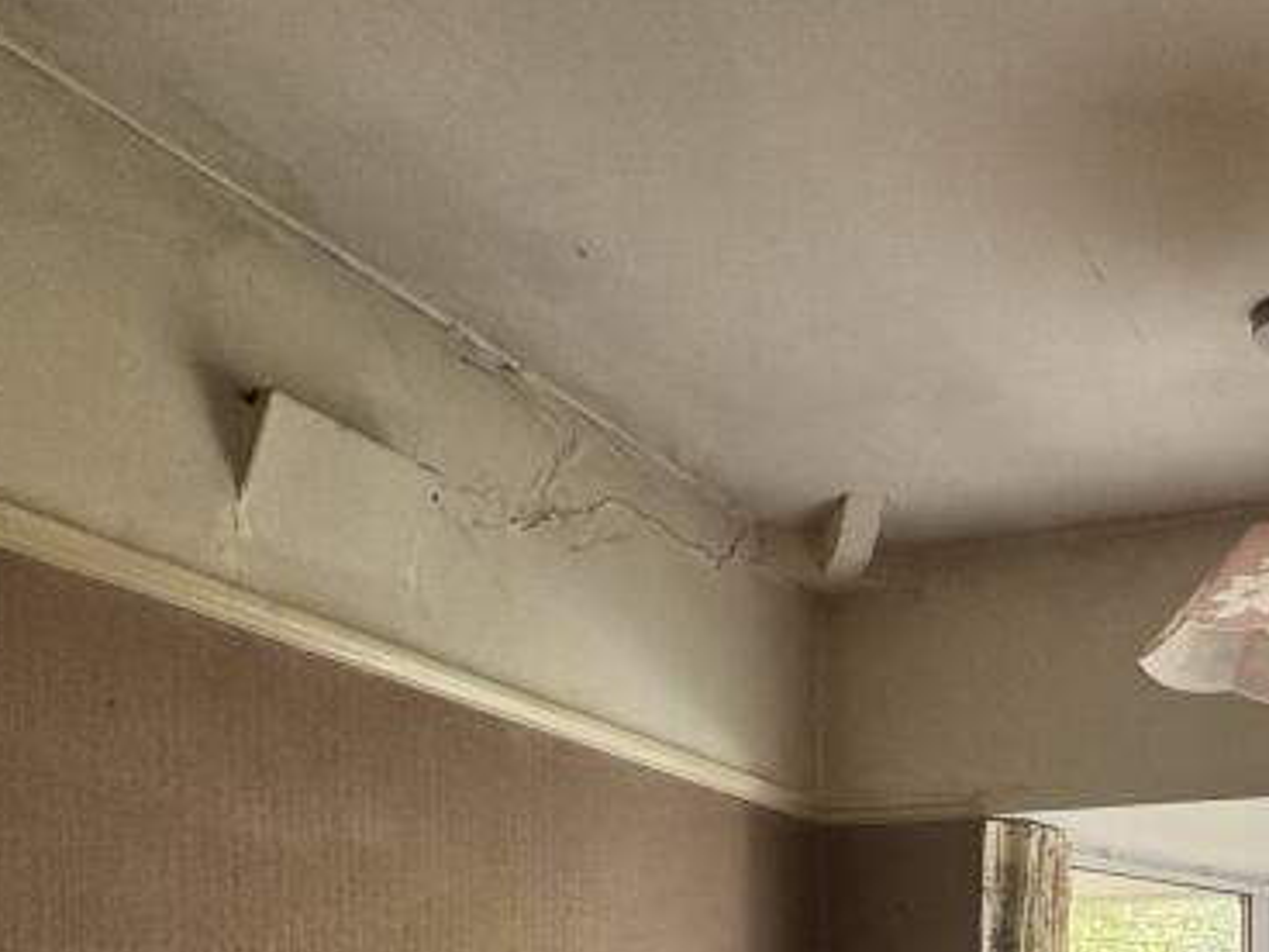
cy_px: 1173
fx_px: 1430
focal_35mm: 39
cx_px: 1217
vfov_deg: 30.6
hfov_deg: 42.5
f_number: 2.2
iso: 50
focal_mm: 2.22
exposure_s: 1/99
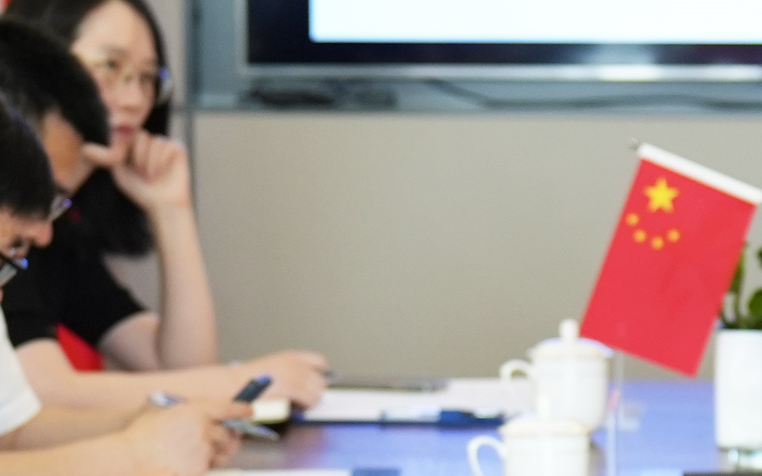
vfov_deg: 5.2
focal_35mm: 254
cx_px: 743
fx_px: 5275
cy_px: 543
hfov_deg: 8.2
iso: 640
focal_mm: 44
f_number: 2.8
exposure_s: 1/100
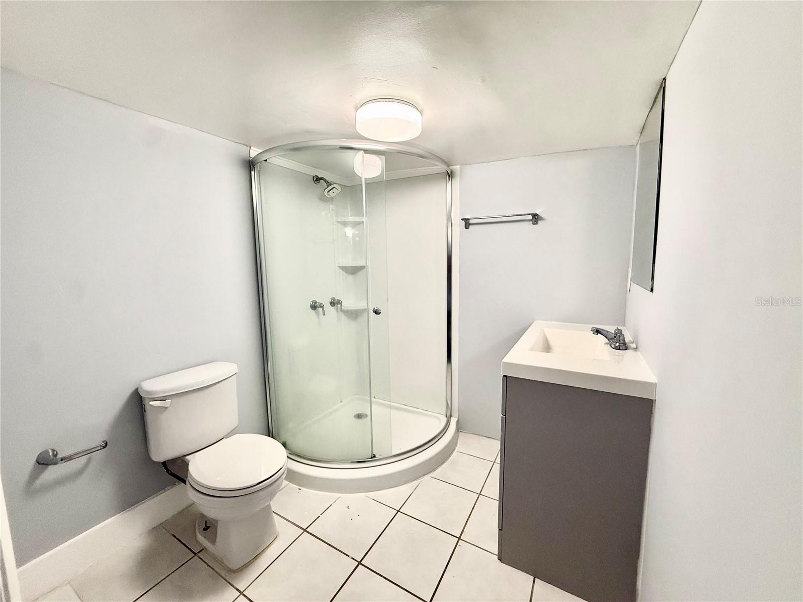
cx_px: 402
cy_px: 301
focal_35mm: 14
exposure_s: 1/120
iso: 250
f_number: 2.2
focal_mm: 2.22
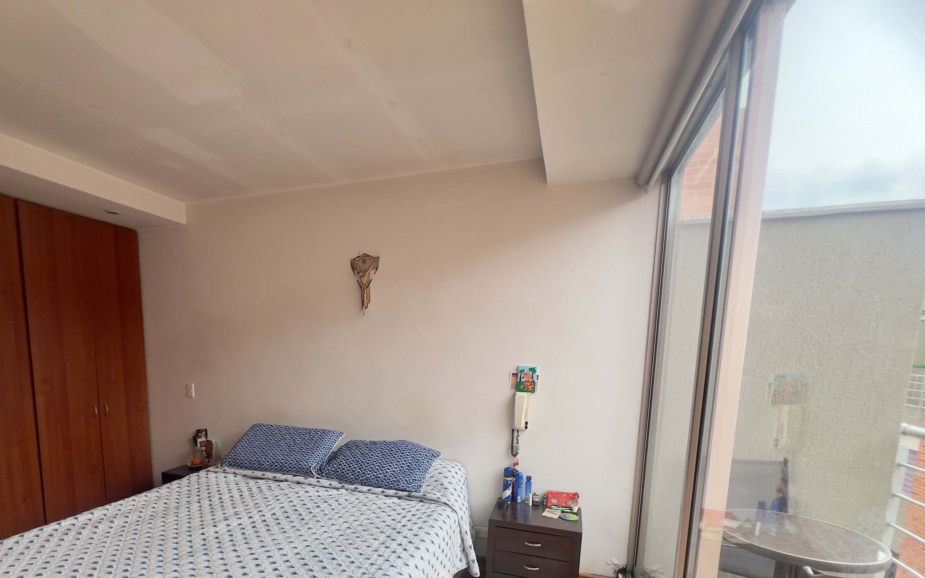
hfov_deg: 93.6
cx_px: 392
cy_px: 415
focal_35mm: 17
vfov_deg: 64.9
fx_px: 429
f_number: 1.8
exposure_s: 1/278
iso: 32
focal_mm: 1.57
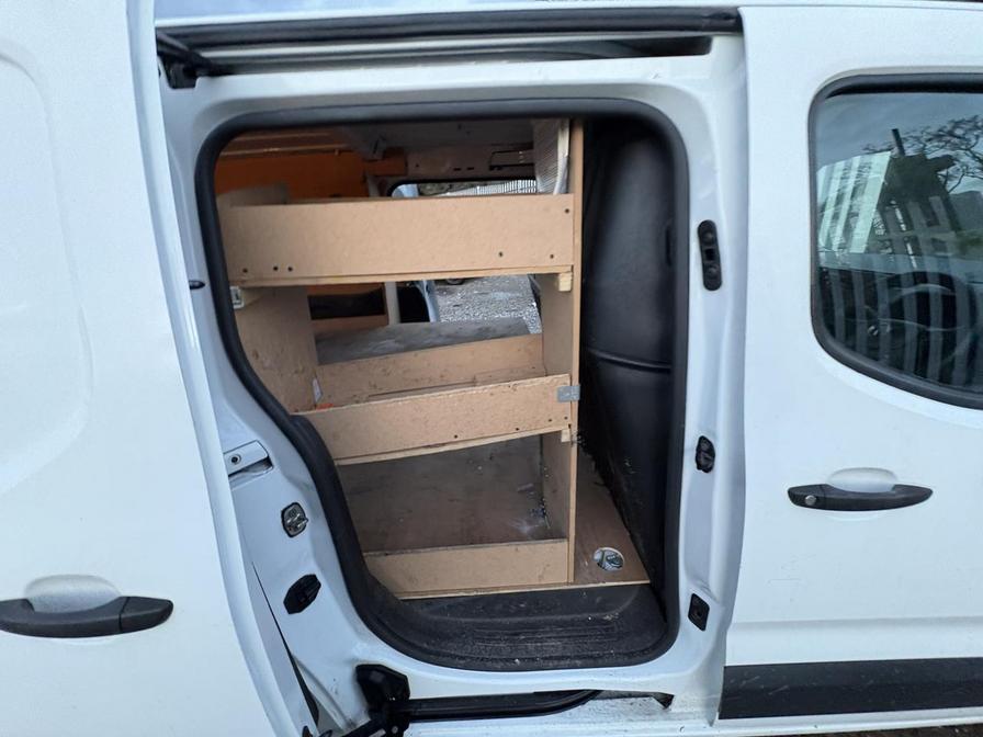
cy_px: 368
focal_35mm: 14
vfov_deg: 85.7
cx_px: 492
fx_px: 398
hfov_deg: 102.1
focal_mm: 2.22
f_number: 2.2
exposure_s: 1/60
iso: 500
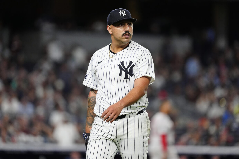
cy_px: 80
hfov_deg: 6.9
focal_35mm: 300
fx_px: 1991
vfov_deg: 4.6
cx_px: 120
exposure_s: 1/2500
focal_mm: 300
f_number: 2.8
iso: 3200
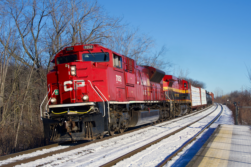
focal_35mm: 54
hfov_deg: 36.9
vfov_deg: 25.0
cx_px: 126
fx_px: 376
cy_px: 84
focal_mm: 54
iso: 250
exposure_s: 1/1000
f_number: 8
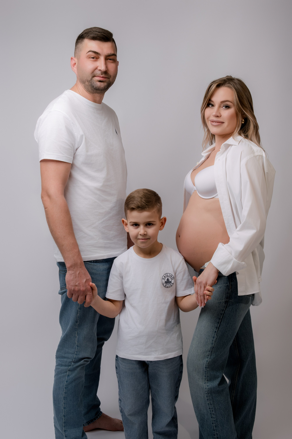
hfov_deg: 29.9
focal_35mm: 45
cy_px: 220
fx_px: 547
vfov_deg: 43.6
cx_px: 146
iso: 1250
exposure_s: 1/200
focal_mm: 30
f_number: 11
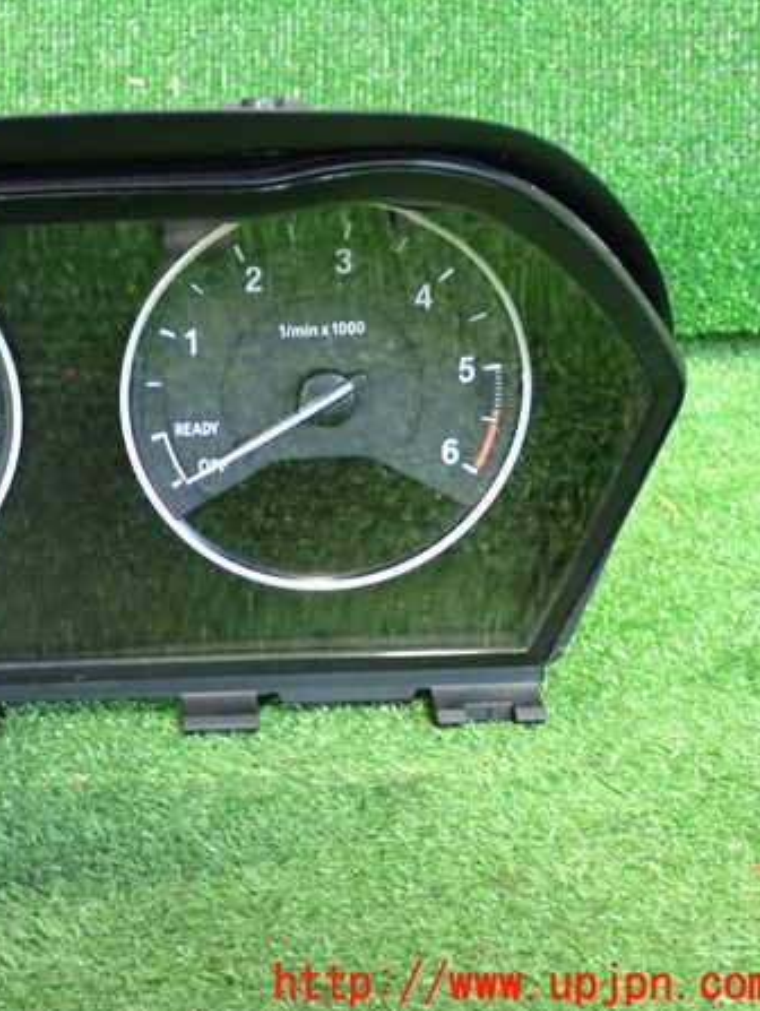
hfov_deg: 24.3
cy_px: 504
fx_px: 1725
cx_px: 106
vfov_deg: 32.7
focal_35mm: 59
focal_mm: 7.84
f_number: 2.9
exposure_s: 1/15
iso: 800
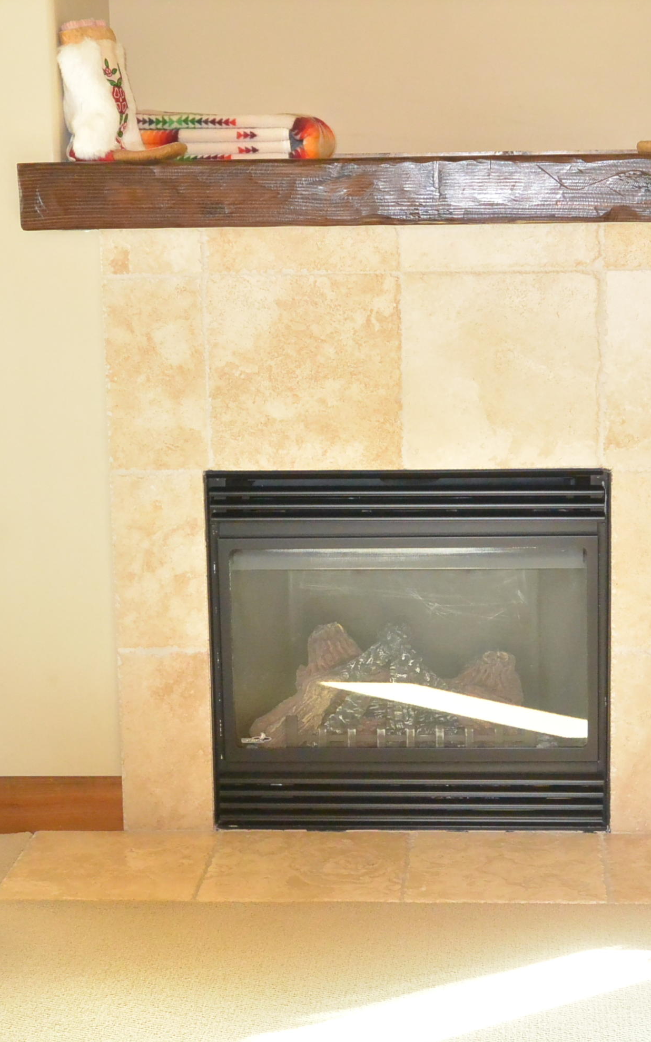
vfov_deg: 30.2
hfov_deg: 19.1
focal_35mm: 68
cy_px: 523
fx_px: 1931
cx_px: 401
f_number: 4.2
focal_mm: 16.6
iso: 1000
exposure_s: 1/60
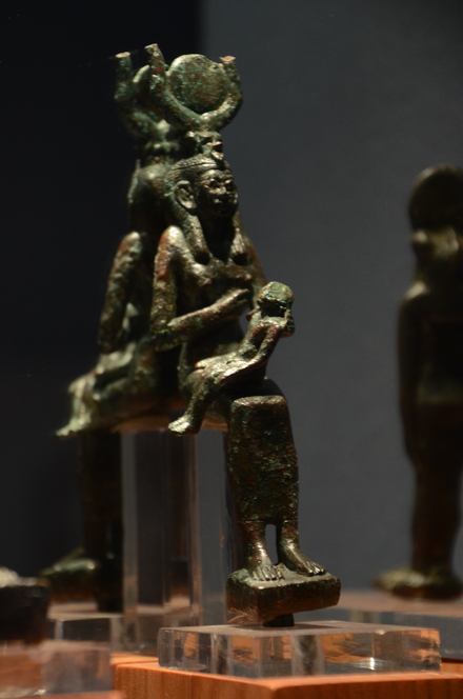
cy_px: 350
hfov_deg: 9.1
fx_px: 2906
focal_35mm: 150
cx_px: 232
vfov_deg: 13.7
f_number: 5.6
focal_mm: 100
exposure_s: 1/40
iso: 1000
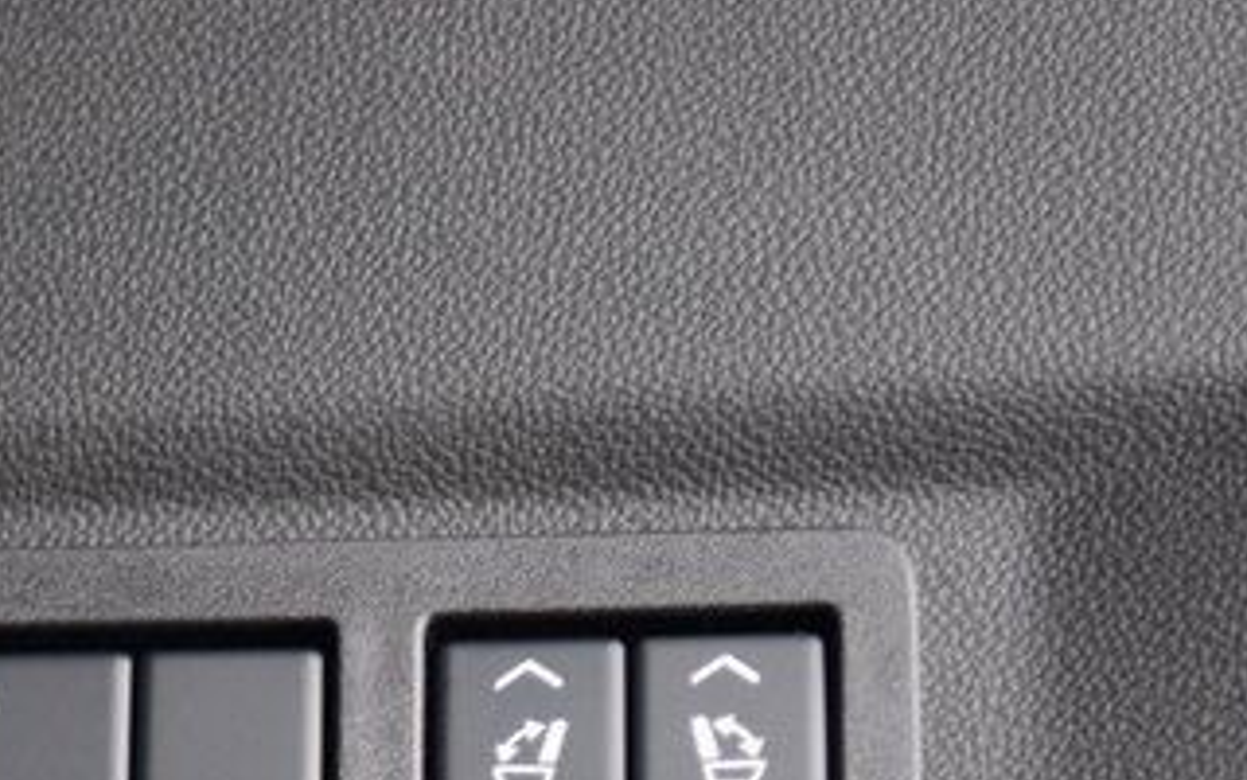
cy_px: 829
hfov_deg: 13.1
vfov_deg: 8.2
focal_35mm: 159
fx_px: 5404
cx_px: 136
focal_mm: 52
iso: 1600
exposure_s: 1/6
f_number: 2.8
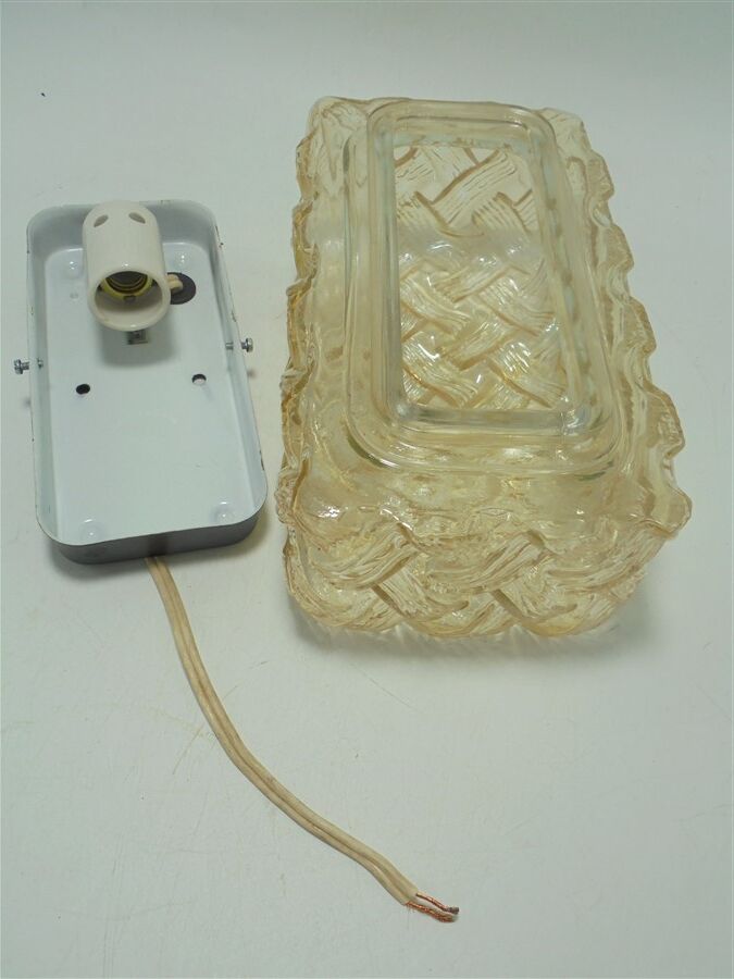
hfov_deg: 48.2
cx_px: 367
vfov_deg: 61.7
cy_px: 490
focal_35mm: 29
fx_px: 820
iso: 100
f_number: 3.7
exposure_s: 1/125
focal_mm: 5.3
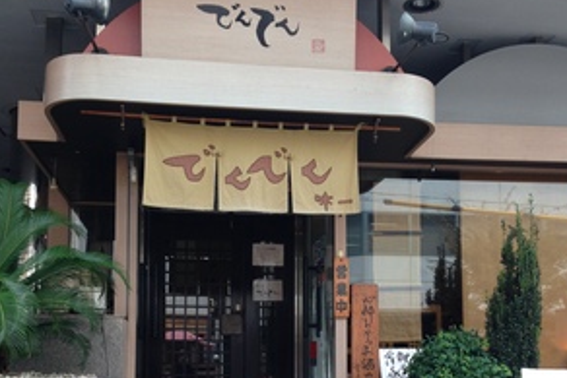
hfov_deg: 41.9
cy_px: 297
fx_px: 741
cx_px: 287
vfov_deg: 28.1
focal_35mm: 47
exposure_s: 1/143
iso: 50
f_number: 2.4
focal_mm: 4.12
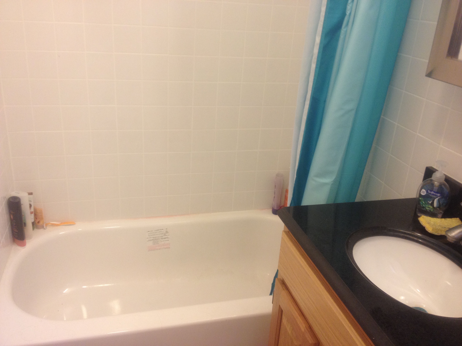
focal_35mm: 35
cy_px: 173
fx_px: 467
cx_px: 231
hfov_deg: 52.6
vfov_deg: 40.7
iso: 100
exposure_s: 1/20
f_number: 2.4
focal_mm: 4.28
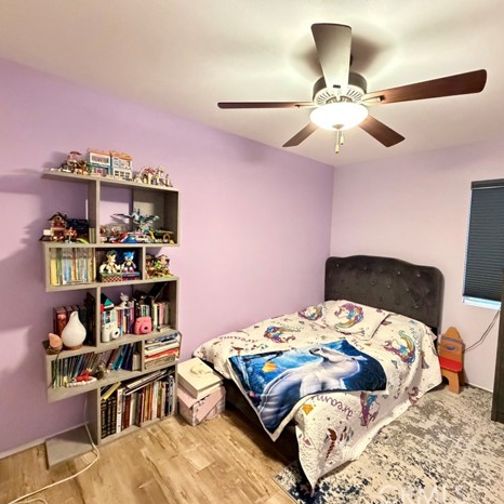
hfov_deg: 83.6
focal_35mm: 17
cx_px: 281
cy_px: 251
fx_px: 280
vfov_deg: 84.0
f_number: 2.2
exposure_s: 1/60
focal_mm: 2.22
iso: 1250
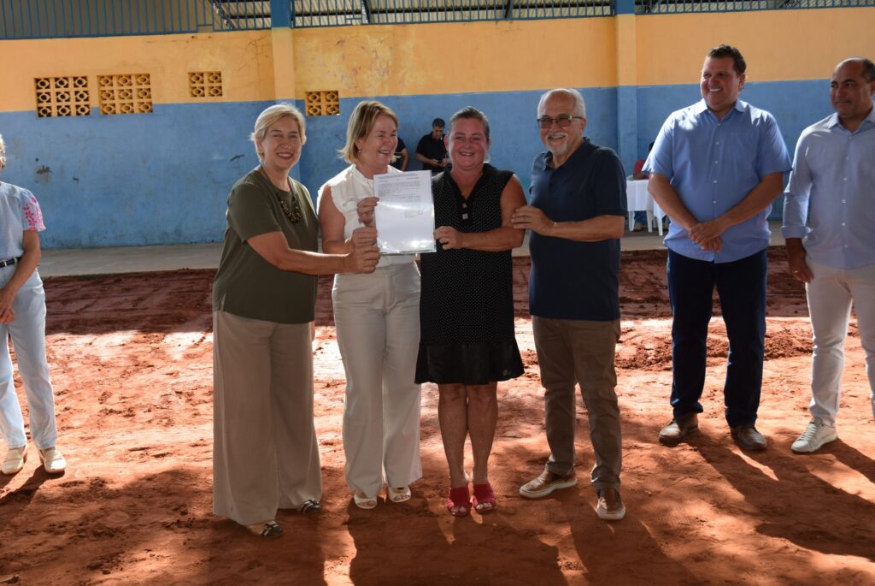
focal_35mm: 38
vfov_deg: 35.6
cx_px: 438
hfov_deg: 51.2
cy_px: 293
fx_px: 912
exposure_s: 1/125
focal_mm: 25
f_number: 5.6
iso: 140
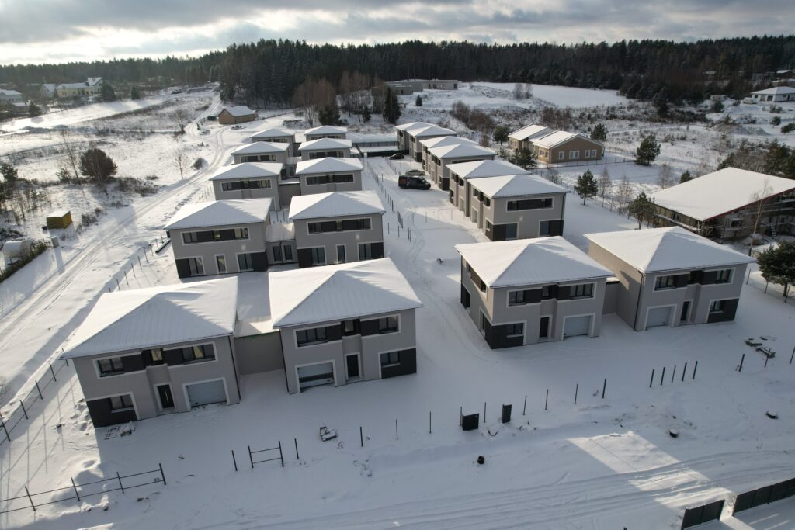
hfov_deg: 78.6
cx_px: 398
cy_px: 265
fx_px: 486
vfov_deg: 57.2
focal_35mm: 22
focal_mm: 8.38
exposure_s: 1/2500
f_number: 2.8
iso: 100
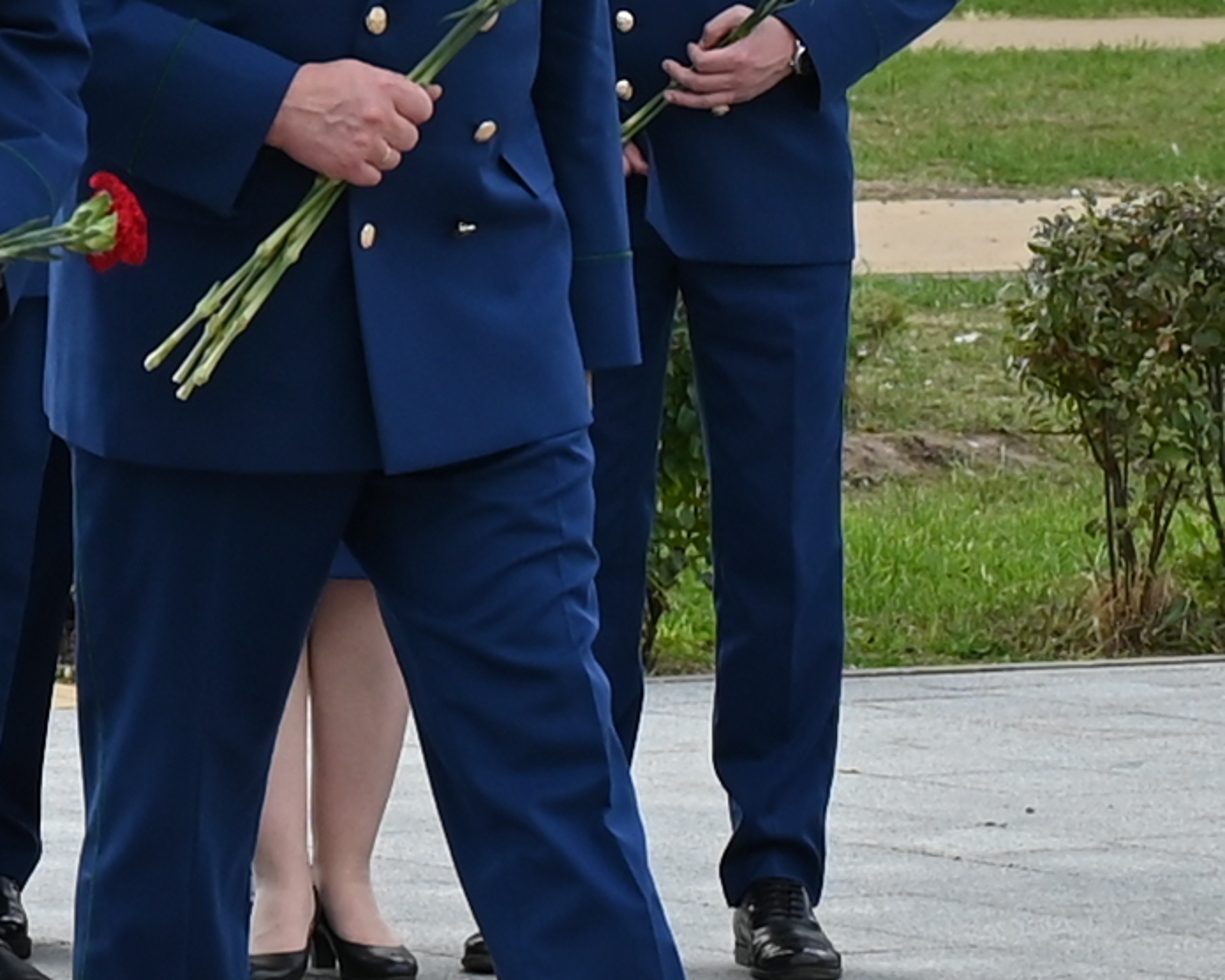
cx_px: -95
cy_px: -998
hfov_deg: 5.5
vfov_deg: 4.4
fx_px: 12726
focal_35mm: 351
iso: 125
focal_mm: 43
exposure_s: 1/500
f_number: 4.5
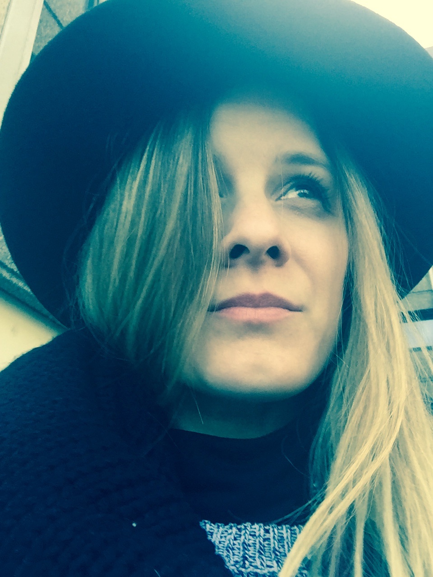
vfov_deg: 58.4
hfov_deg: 45.4
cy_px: 288
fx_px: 517
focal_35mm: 31
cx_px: 216
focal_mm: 2.65
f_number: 2.2
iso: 40
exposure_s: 1/100
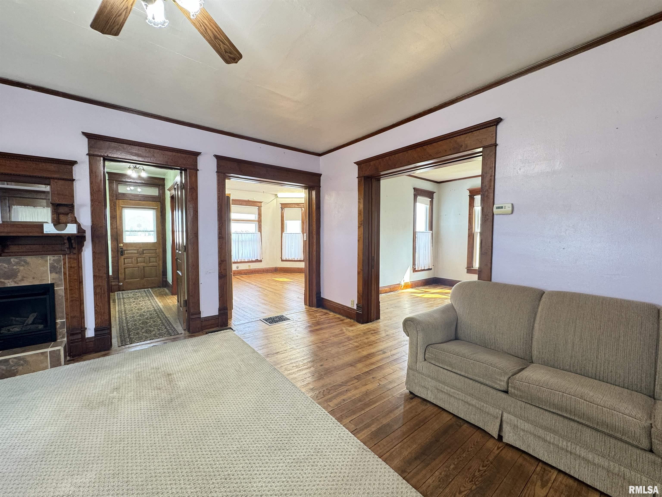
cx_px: 331
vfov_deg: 85.7
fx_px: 268
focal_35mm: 14
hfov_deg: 102.1
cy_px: 248
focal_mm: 2.22
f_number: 2.2
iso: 200
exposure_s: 1/60
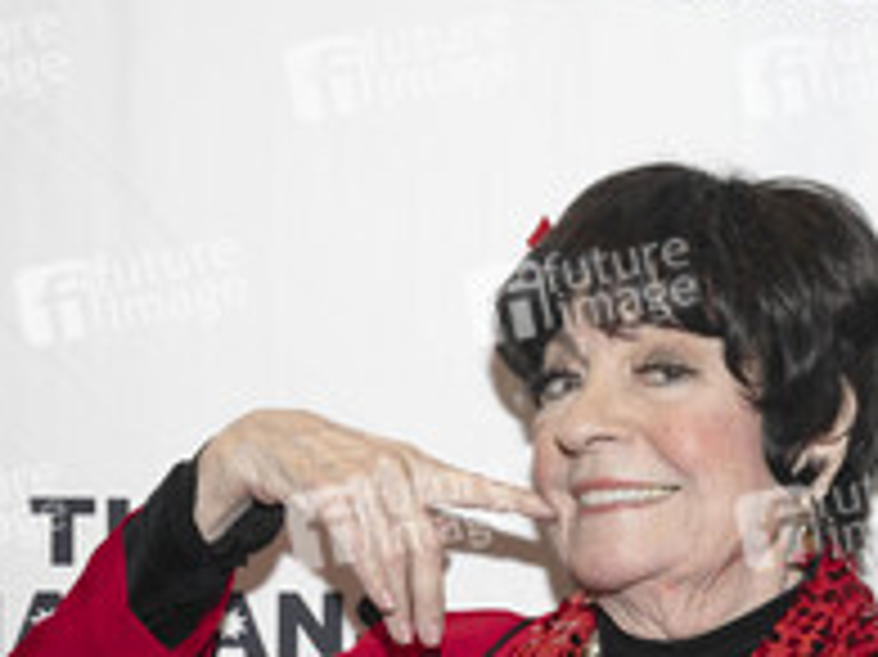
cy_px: 630
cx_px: 912
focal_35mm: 111
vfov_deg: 13.2
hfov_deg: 17.3
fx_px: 2814
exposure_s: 1/200
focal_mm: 50
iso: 800
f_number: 5.6
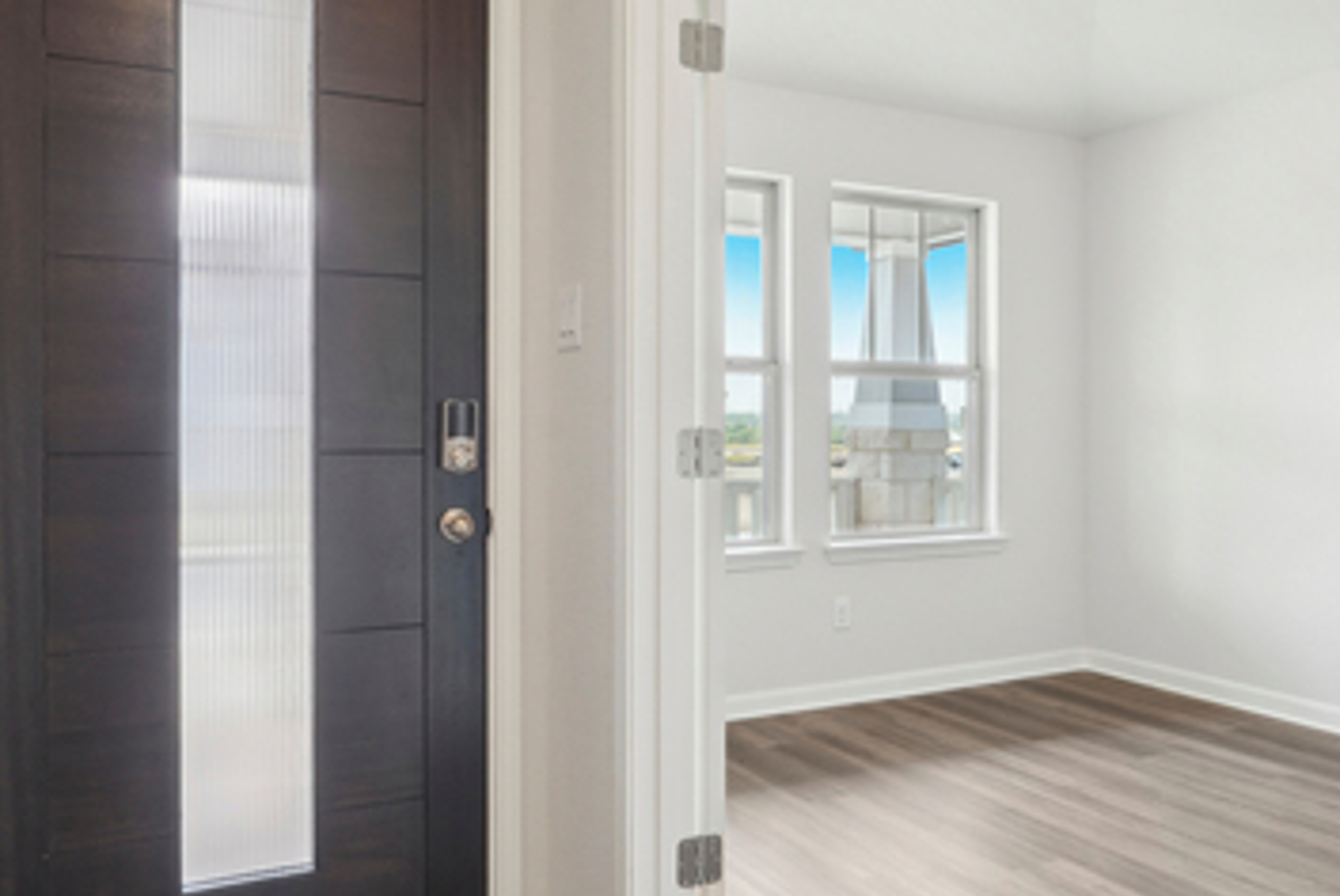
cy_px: 423
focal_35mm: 30
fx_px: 1114
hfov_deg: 62.0
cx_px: 721
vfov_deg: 43.8
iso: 200
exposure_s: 1/30
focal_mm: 16.5
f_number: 8
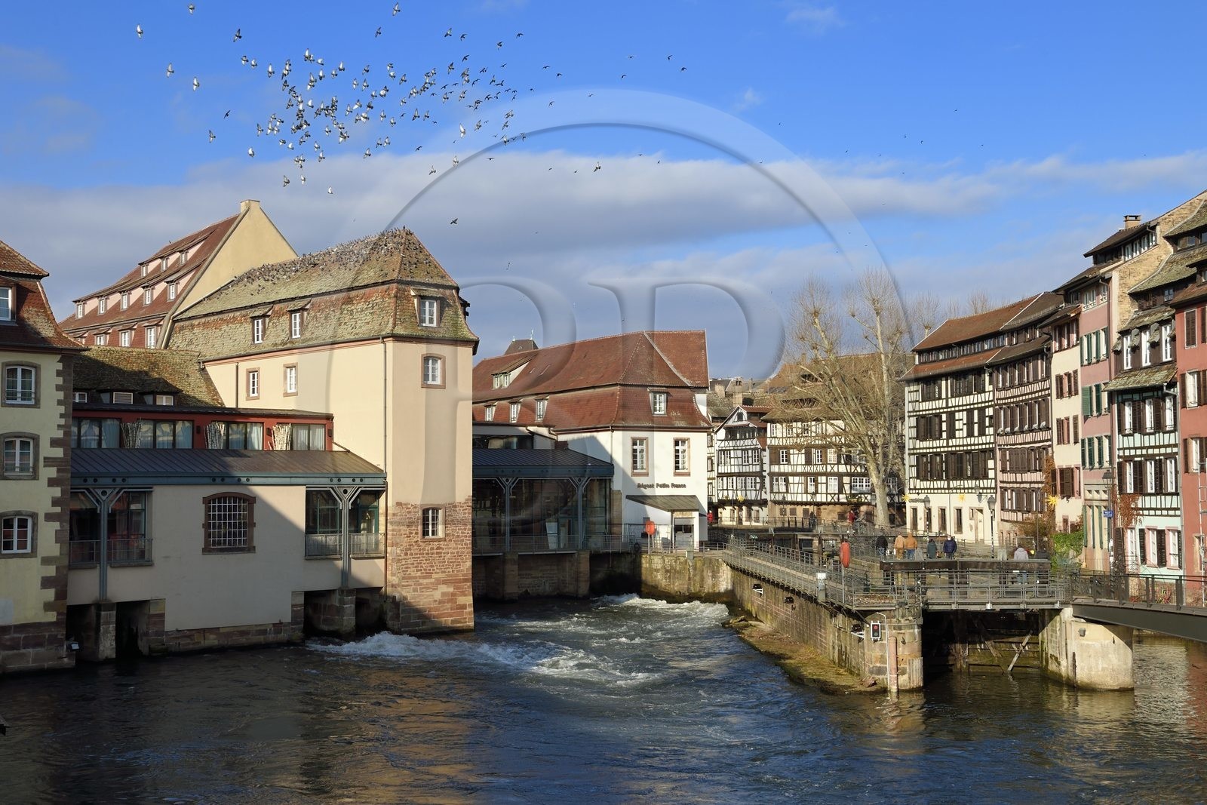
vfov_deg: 28.1
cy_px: 402
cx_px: 604
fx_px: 1609
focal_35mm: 48
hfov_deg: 41.1
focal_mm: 48
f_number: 11
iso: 200
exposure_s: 1/250
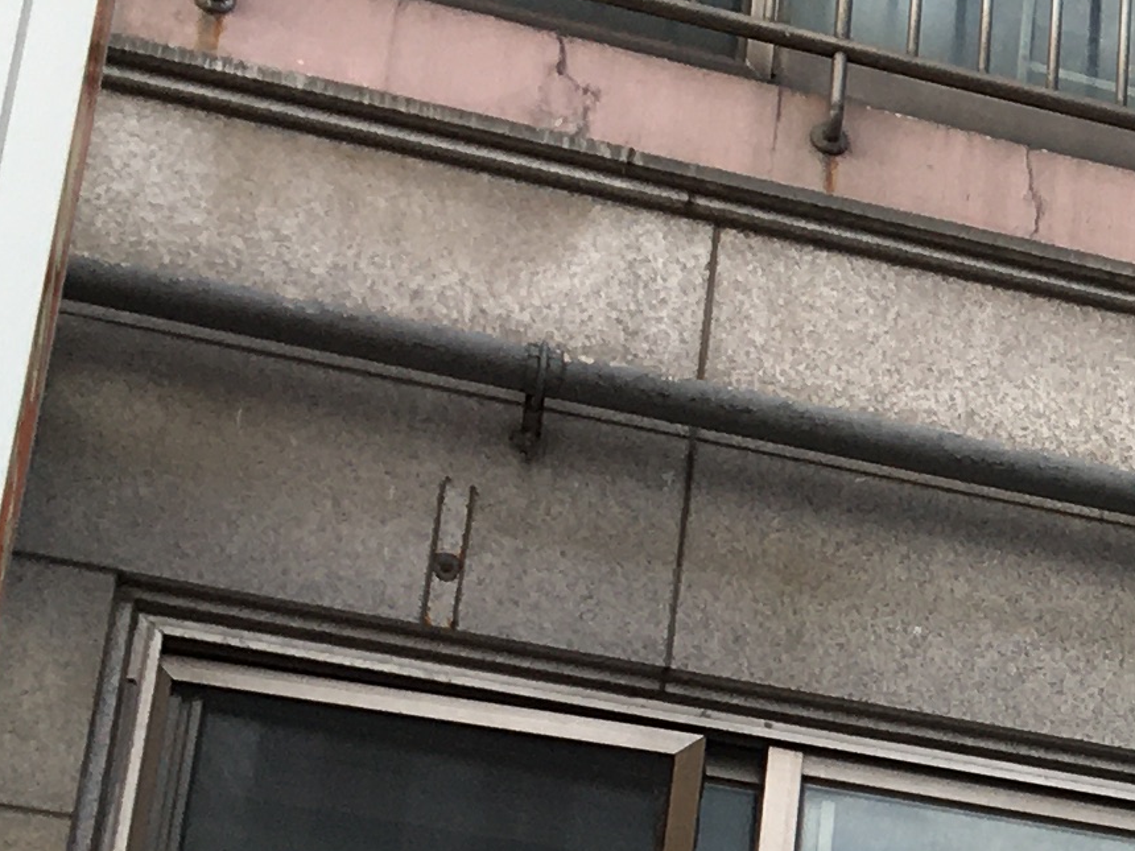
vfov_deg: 10.7
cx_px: 2331
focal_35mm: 136
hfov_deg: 12.6
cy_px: 982
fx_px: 4459
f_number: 2.2
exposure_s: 1/159
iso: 25
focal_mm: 4.15
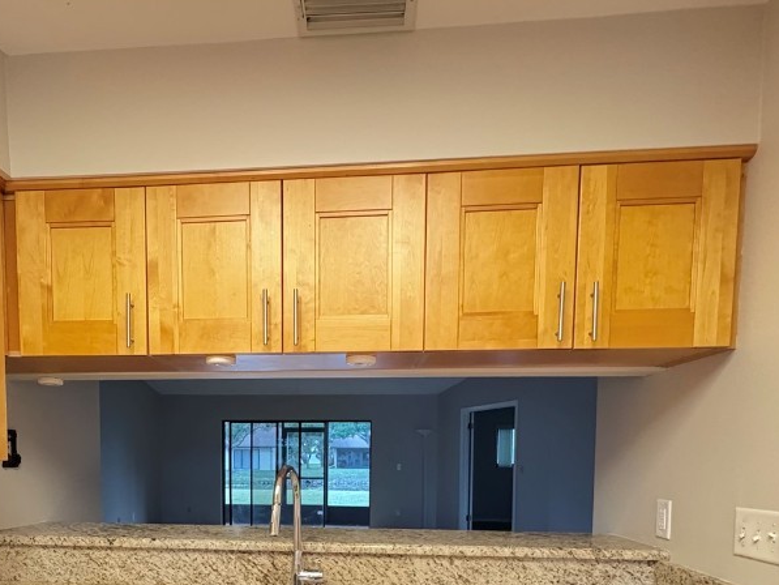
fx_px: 540
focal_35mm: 24
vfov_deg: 52.1
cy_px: 491
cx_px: 314
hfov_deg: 70.9
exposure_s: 1/40
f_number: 2.2
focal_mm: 2.22
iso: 1000
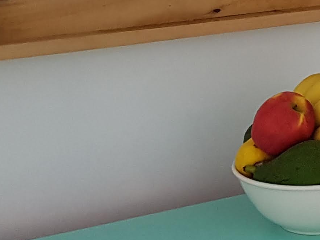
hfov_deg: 15.4
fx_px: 1100
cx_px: 462
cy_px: -34
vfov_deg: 12.2
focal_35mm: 119
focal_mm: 4.2
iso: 200
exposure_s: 1/25
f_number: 1.7
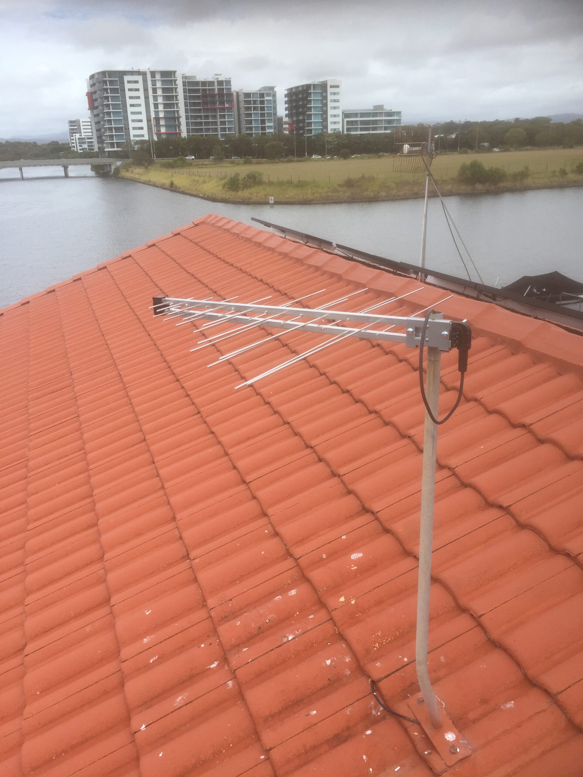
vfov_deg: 61.7
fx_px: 651
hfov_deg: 48.2
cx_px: 292
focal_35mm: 29
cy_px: 388
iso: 32
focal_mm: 4.15
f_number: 2.2
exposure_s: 1/1412
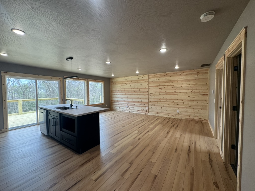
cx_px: 128
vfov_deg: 85.7
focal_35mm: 14
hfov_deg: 102.1
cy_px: 96
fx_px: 103
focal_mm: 2.22
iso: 80
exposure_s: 1/120
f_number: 2.2
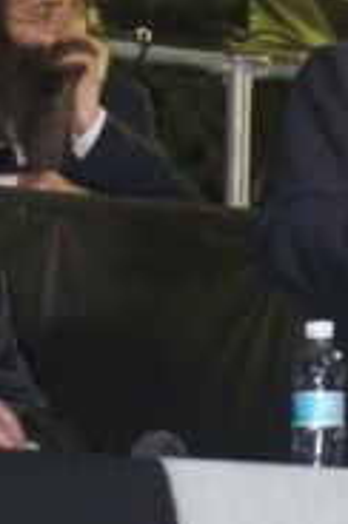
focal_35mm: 344
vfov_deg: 6.0
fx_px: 5008
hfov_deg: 3.9
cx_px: 630
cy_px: 88
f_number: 5.6
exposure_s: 1/60
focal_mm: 55
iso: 3200
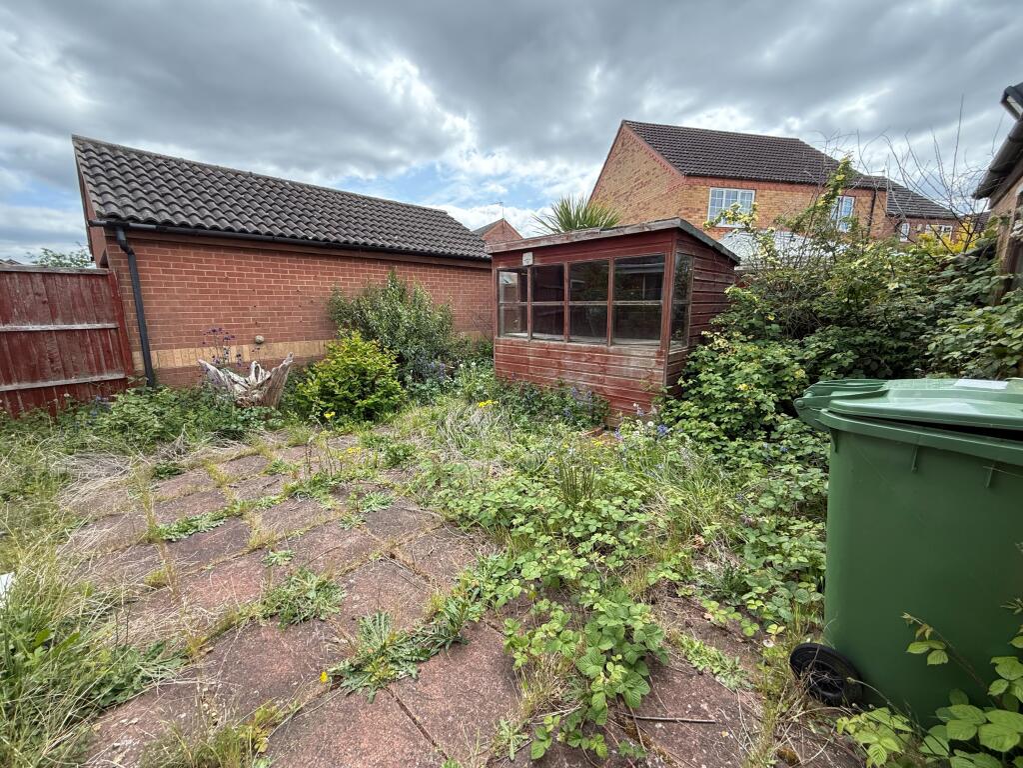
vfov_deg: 85.7
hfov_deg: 102.1
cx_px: 512
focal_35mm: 14
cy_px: 384
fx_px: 414
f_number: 2.2
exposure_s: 1/479
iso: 64
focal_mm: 2.22
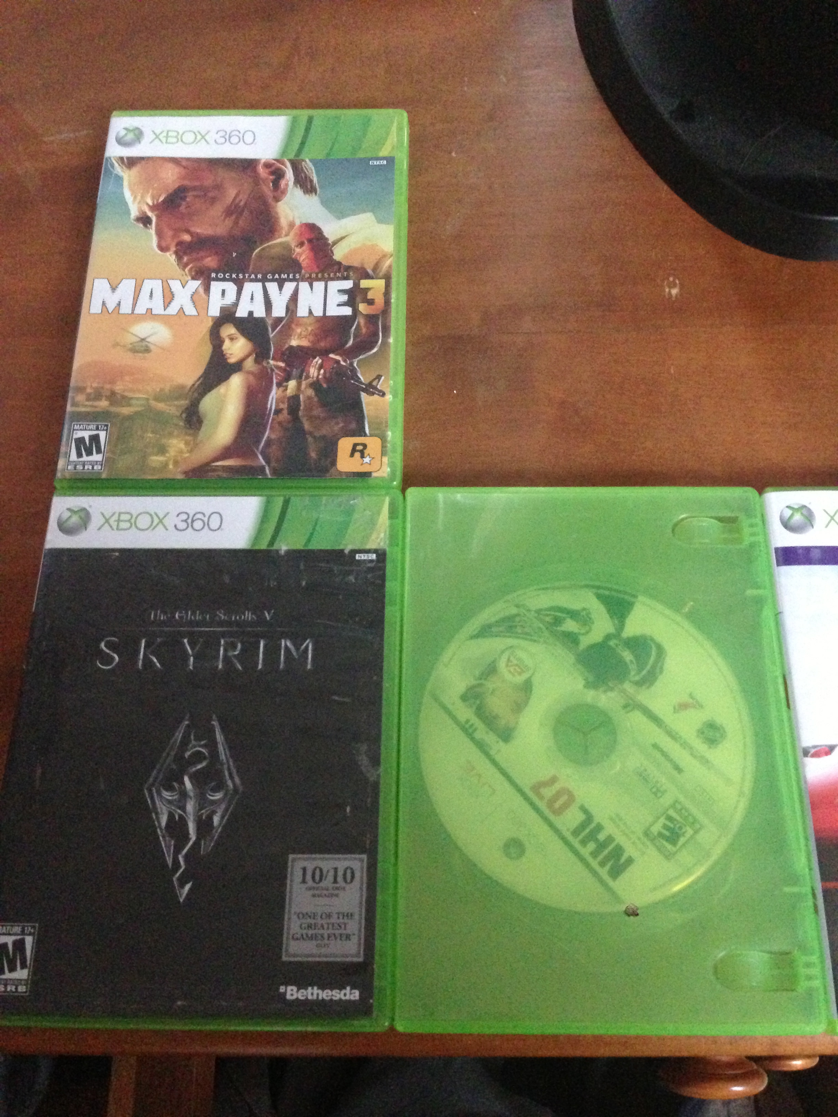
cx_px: 419
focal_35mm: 33
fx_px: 1065
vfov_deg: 55.4
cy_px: 558
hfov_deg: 42.9
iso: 800
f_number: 2.4
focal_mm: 4.13
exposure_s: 1/15
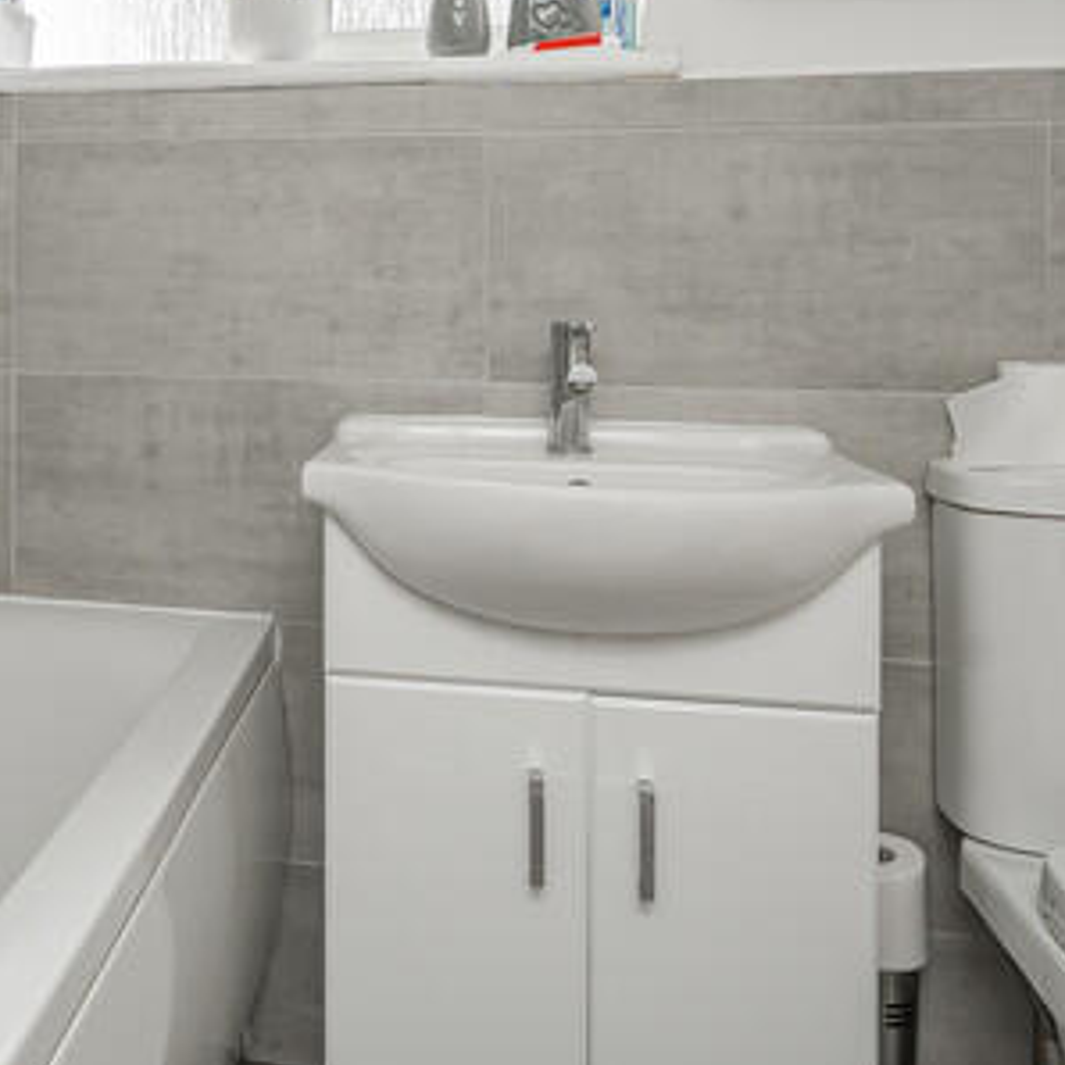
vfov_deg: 45.7
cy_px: 281
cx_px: 168
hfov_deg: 44.2
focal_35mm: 35
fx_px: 1218
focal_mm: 12
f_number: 9
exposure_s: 1/80
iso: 320
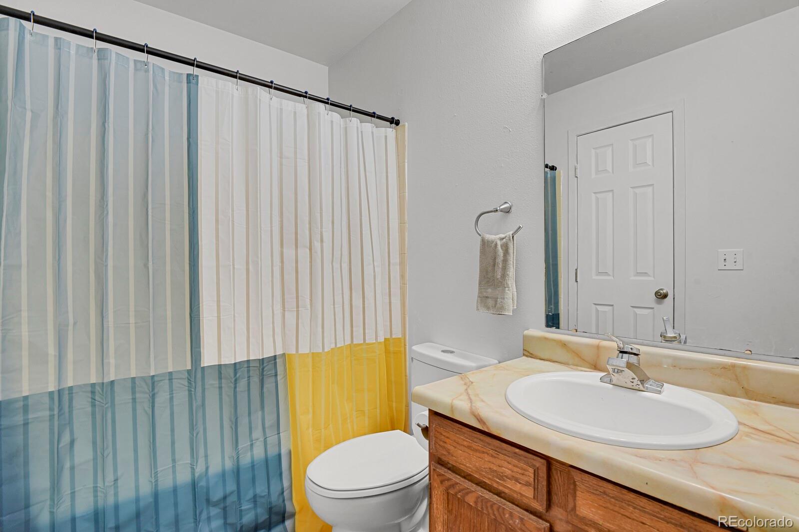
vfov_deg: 70.4
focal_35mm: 17
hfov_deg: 93.3
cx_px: 400
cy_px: 266
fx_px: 377
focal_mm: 17
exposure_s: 1/20
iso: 7200
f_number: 8
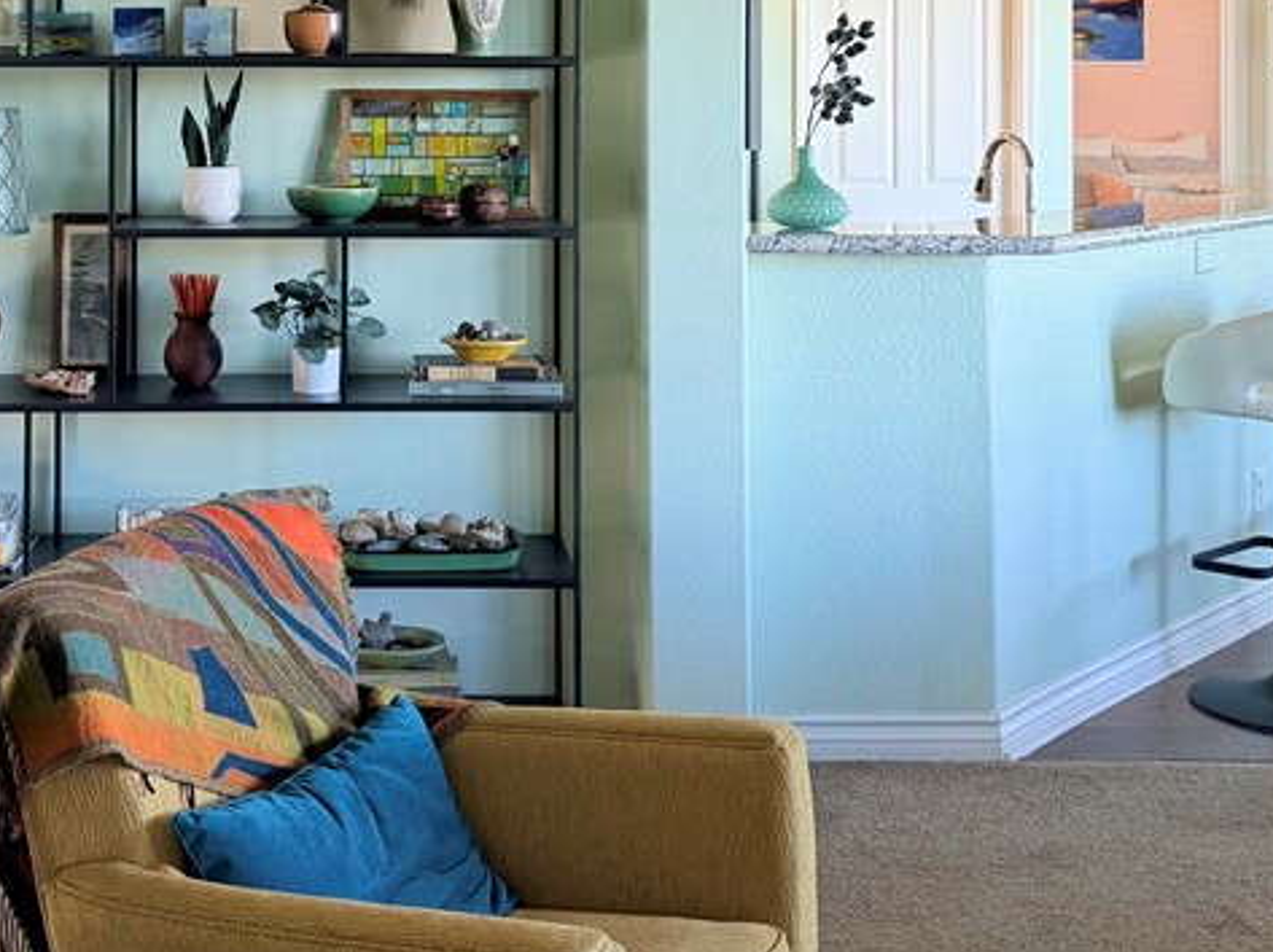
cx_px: 358
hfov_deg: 36.2
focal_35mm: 52
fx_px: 1911
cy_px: 102
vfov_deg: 27.1
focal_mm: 6.76
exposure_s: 1/84
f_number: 1.78
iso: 200
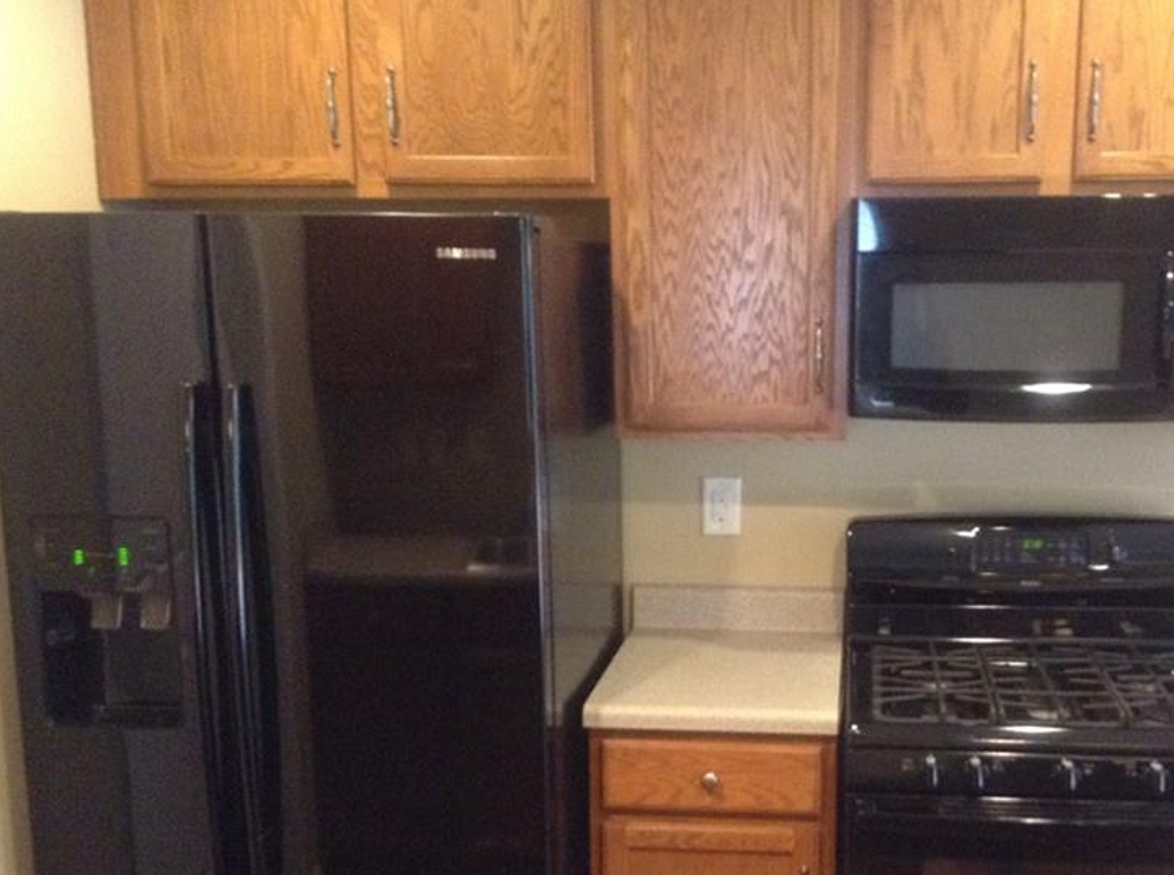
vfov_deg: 30.6
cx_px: 753
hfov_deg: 40.2
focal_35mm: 47
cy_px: 562
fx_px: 1591
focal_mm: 3.3
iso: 320
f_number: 2.4
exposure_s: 1/17
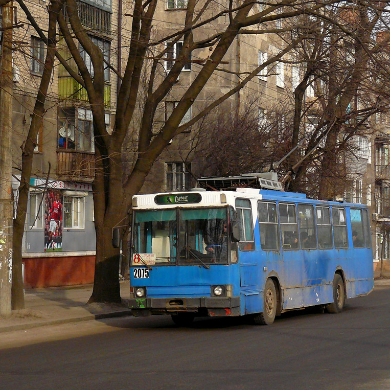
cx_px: 205
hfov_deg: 20.9
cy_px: 194
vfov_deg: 20.9
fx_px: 1058
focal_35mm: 83
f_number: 4
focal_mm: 11.6
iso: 200
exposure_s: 1/500
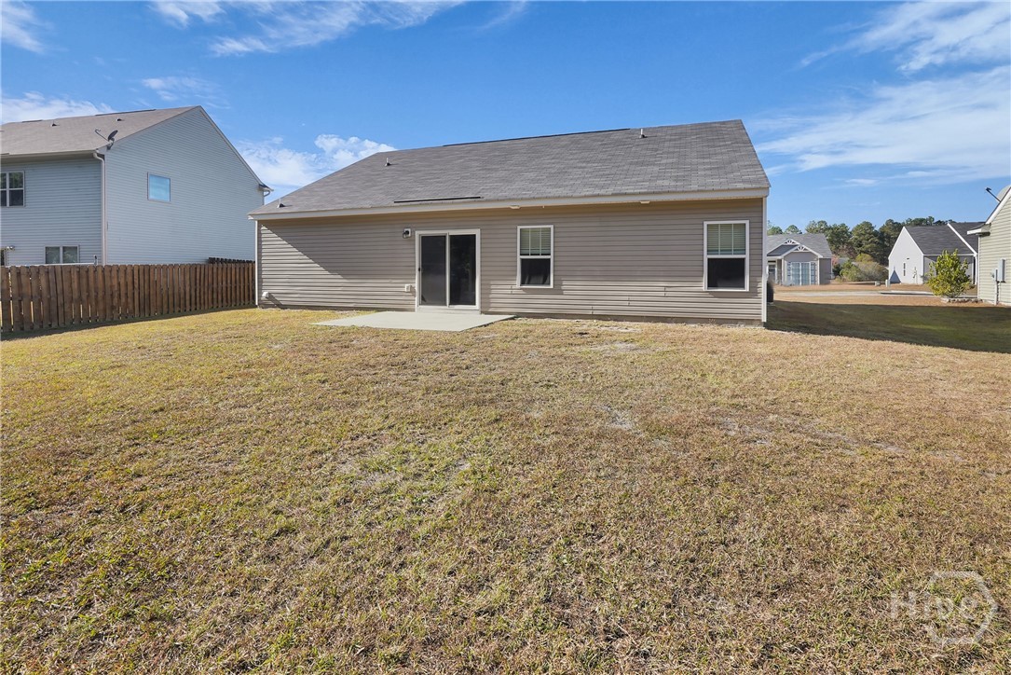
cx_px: 506
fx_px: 449
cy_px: 338
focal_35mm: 16
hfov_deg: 96.7
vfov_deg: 73.8
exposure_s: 1/160
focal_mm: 16
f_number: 10
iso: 320
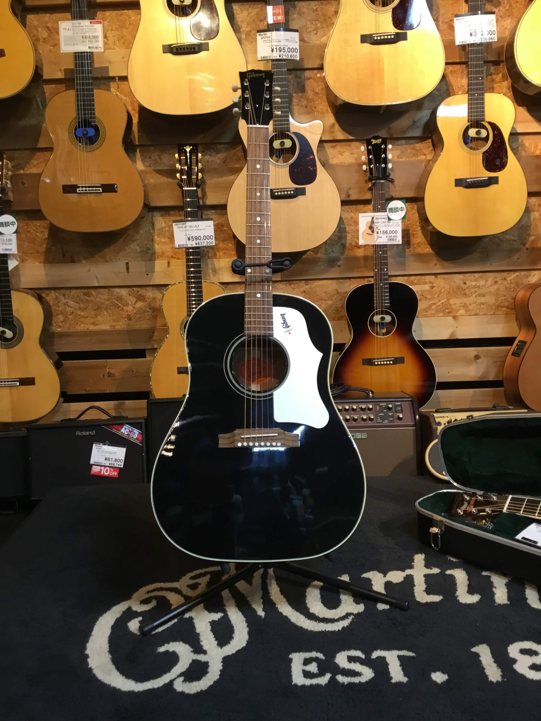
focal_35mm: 31
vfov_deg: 58.4
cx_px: 270
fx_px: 646
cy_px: 360
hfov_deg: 45.4
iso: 80
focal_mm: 3.3
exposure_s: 1/30
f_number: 2.4
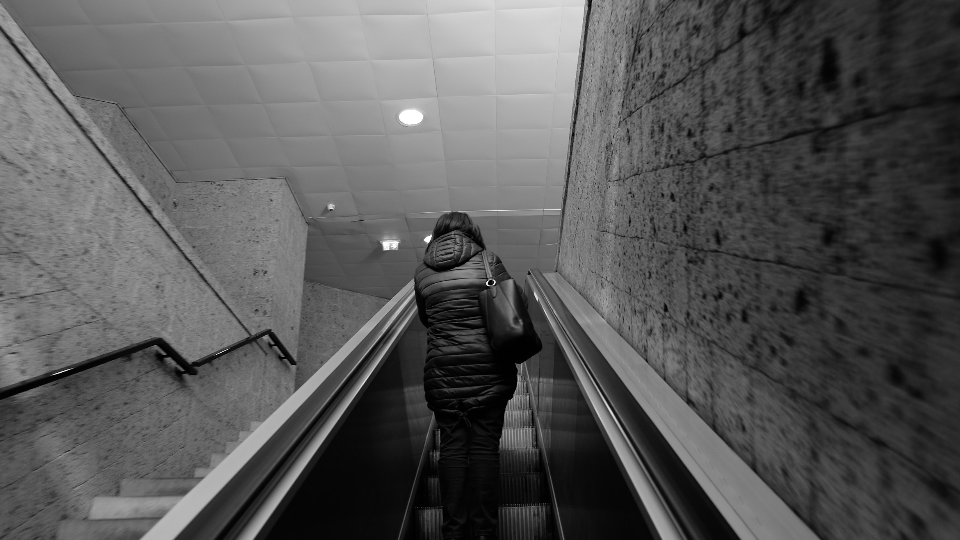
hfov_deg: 66.1
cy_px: 249
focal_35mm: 29
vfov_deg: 40.2
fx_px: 738
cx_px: 480
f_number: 2.8
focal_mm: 18
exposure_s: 1/13
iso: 320
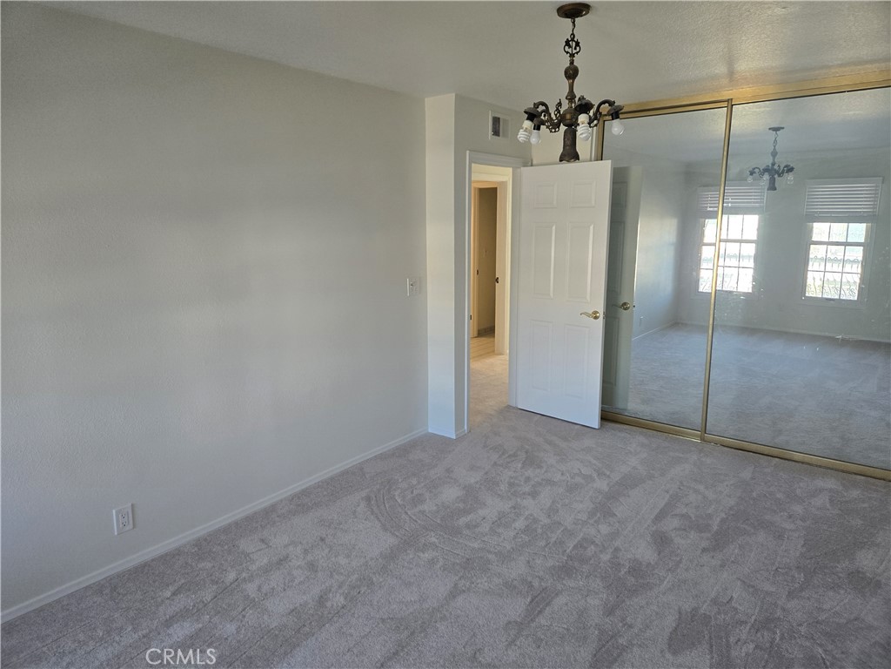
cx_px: 446
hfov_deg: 73.9
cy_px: 334
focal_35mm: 23
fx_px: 592
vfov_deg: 58.9
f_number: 1.8
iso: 160
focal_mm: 5.4
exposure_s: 1/120
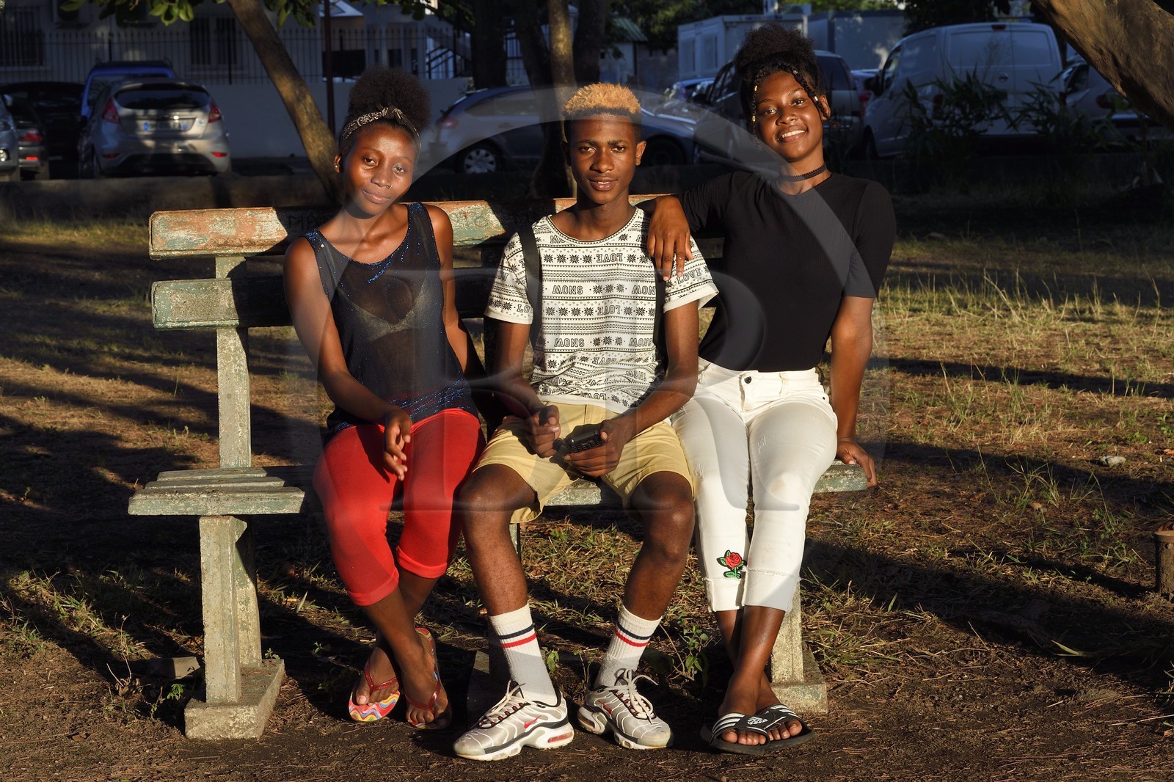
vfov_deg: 15.9
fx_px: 2804
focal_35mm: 86
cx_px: 587
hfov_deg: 23.6
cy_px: 391
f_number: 13
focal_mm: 86
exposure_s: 1/250
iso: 400
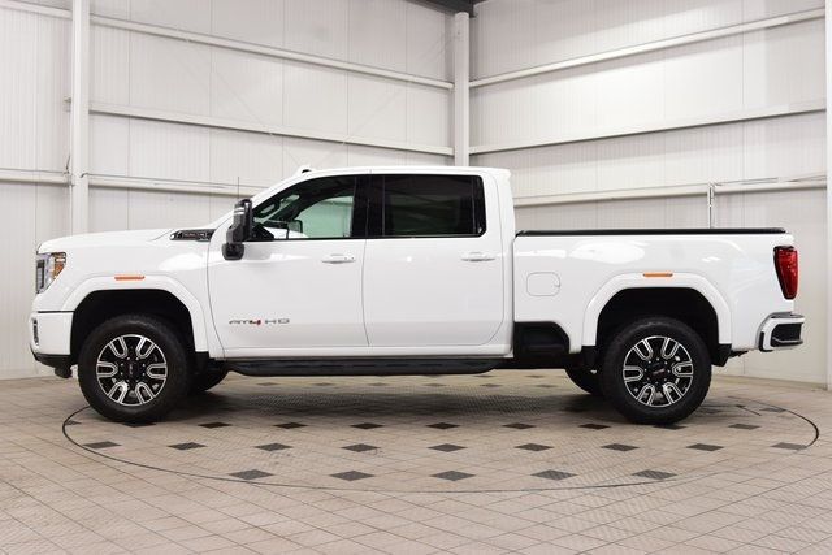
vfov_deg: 33.0
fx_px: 936
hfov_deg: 47.9
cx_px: 416
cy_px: 278
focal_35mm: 40
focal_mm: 27
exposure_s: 1/60
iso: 1100
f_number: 8
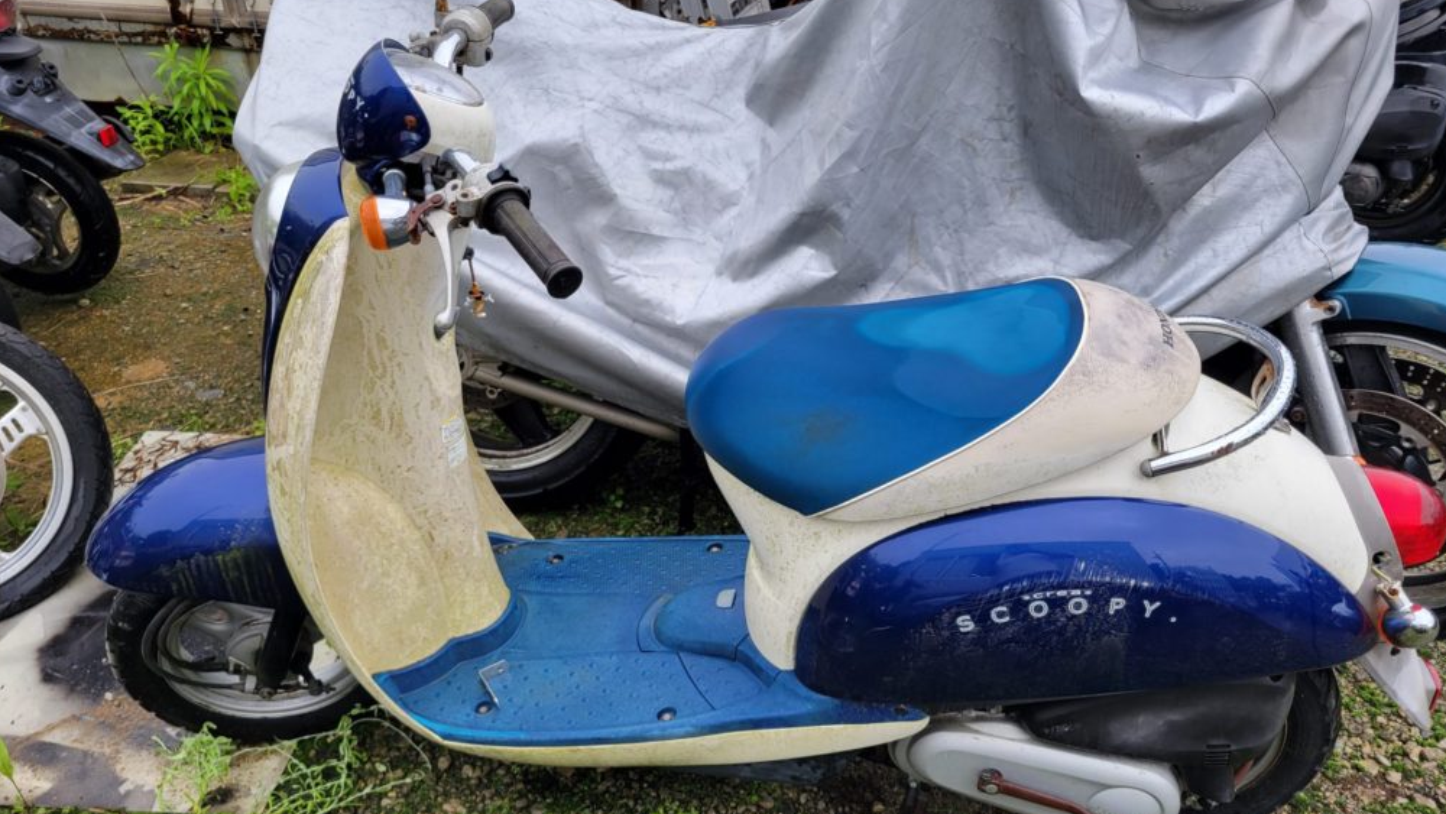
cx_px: 727
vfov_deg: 40.0
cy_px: 489
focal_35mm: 29
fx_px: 1112
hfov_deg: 66.1
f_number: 1.8
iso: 40
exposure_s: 1/885
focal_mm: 5.4
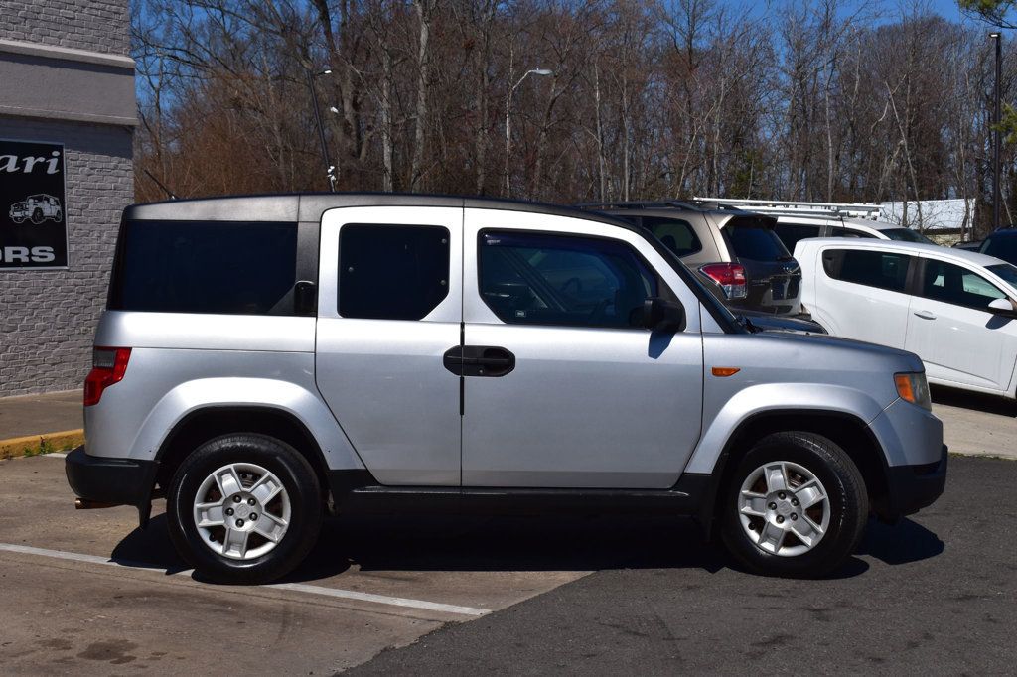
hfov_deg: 36.9
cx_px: 508
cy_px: 338
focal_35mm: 54
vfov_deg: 25.0
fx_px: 1525
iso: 200
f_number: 13
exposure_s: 1/800
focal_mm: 36
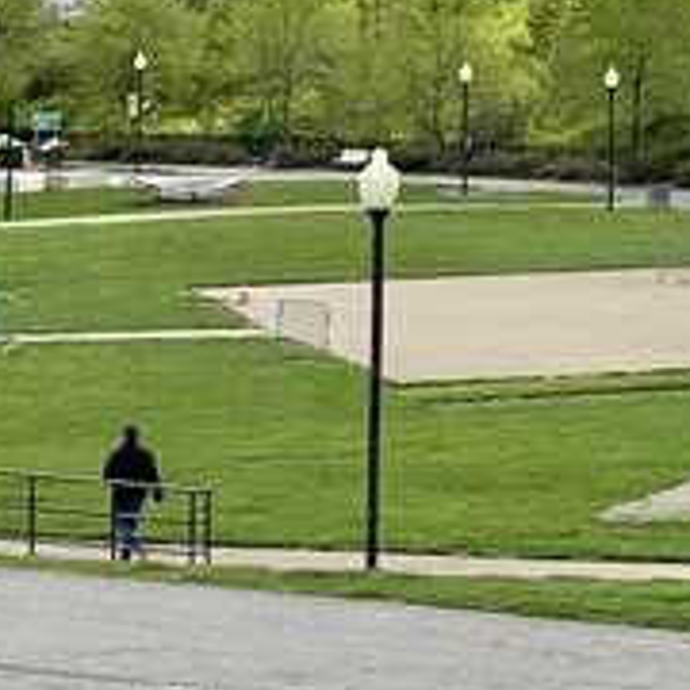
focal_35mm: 196
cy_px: -330
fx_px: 4420
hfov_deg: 8.6
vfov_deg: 8.7
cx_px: 1204
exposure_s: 1/2994
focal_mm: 6
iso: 25
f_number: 2
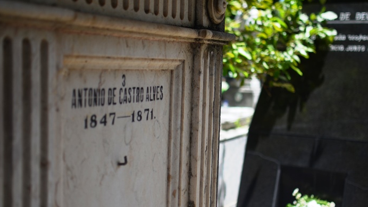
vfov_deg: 21.6
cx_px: 183
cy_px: 118
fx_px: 542
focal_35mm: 56
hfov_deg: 37.5
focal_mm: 35
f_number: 1.8
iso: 220
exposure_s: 1/4000
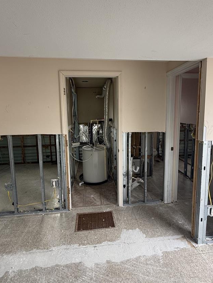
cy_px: 135
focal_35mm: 20
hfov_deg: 65.9
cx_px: 111
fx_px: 164
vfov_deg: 81.7
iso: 100
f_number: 2.2
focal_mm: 2.22
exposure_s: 1/99
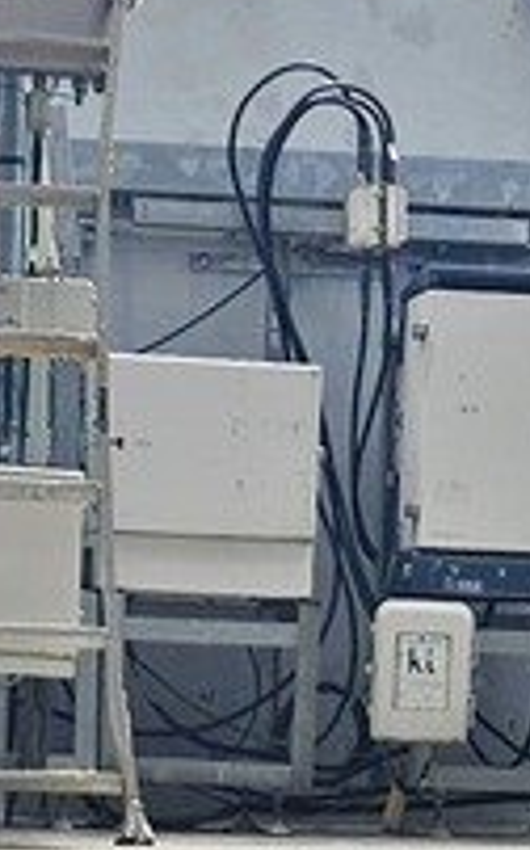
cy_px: 1948
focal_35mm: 169
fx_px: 3911
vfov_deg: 10.8
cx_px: 337
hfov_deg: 7.7
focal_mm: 5.4
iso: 25
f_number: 1.8
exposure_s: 1/763
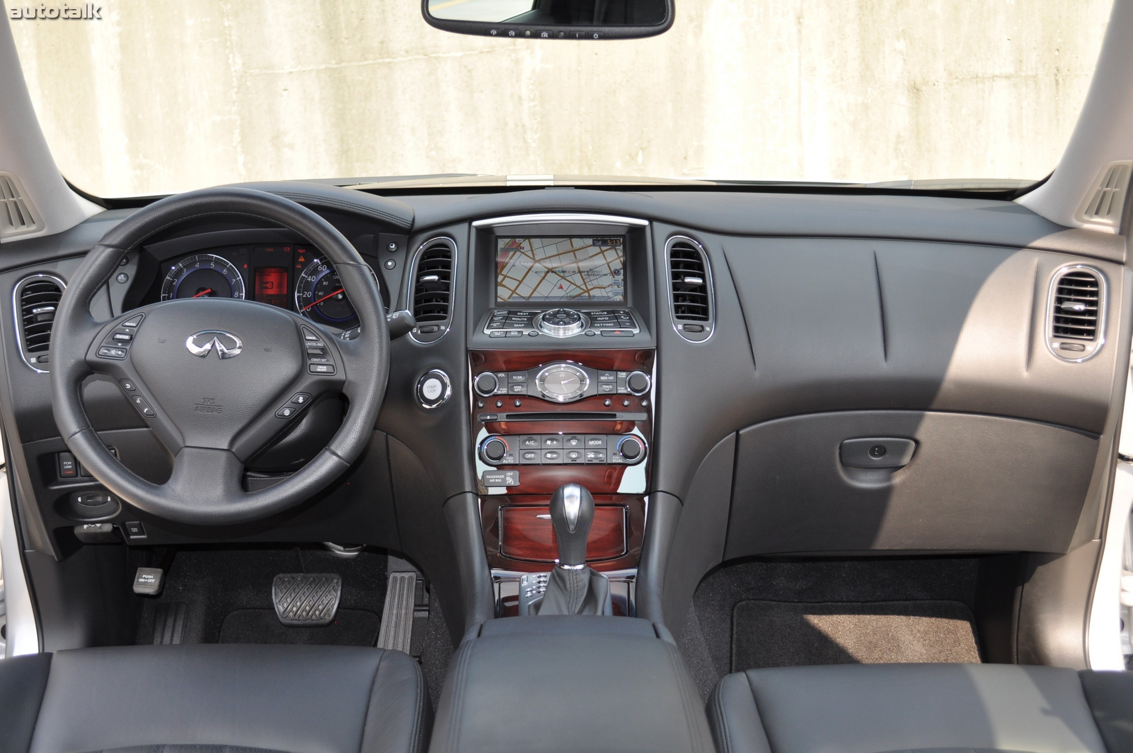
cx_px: 566
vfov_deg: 29.8
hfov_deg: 43.6
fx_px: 1415
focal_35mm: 45
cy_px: 376
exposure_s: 1/200
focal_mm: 30
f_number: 4.5
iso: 250
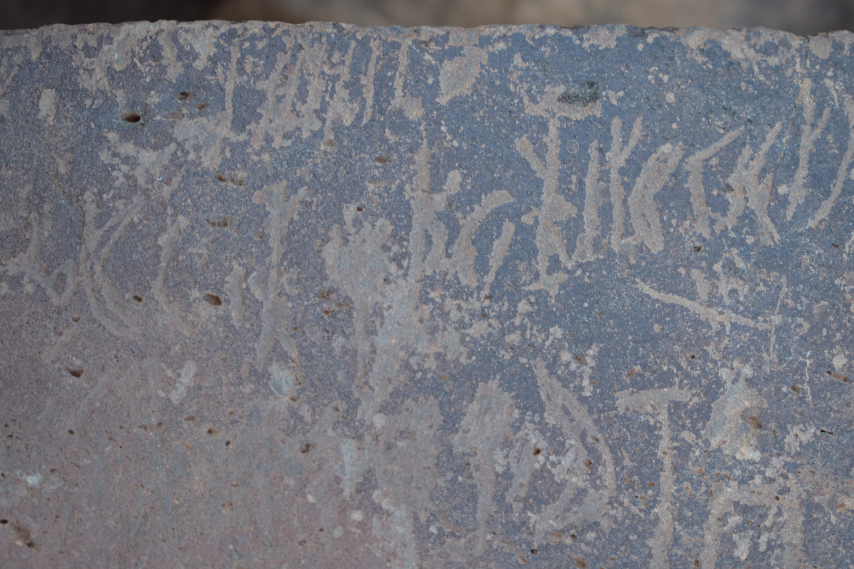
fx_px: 1957
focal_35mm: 82
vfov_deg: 16.6
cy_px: 284
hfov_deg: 24.6
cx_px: 427
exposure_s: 1/80
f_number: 5.6
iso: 200
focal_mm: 55
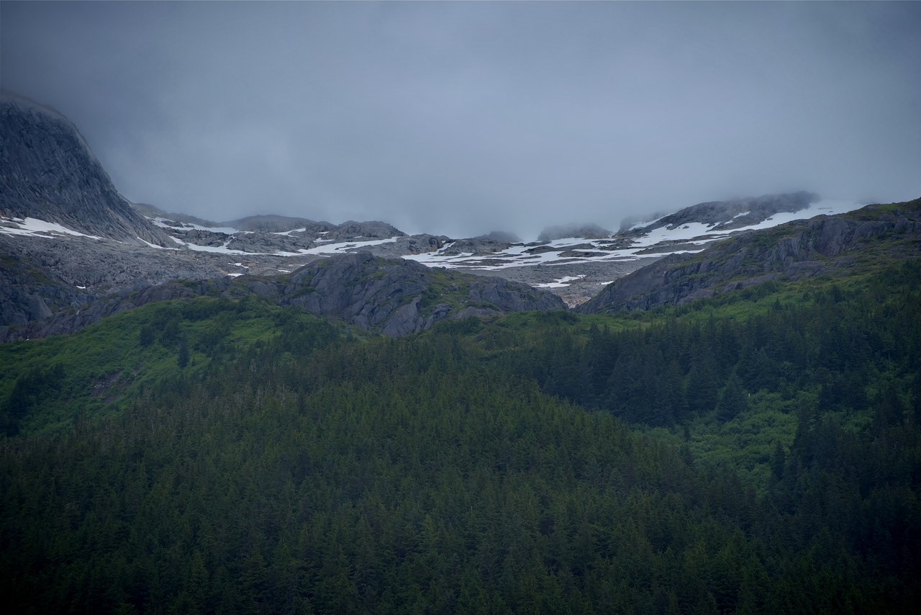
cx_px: 460
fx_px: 5117
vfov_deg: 6.9
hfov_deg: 10.3
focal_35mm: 200
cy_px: 308
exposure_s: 1/400
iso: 100
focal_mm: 200
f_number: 7.1
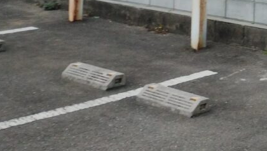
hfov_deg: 19.8
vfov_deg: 12.1
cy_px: -107
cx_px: 404
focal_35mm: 93
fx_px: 659
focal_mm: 4.27
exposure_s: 1/120
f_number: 1.8
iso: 434
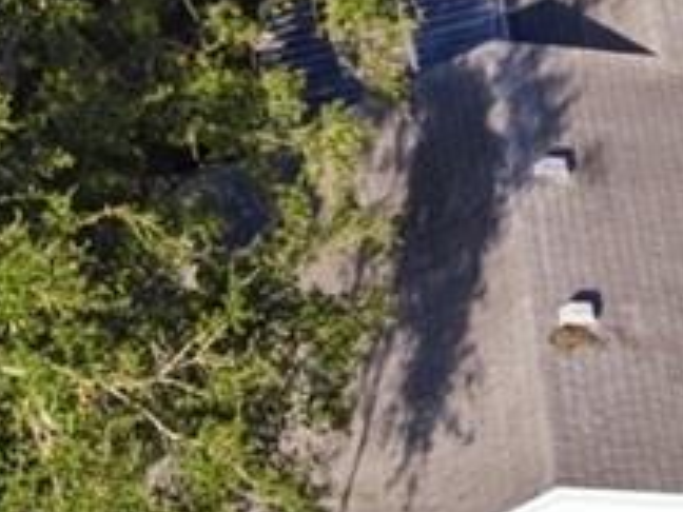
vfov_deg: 8.1
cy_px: -414
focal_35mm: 178
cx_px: 1647
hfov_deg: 9.8
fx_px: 3512
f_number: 1.7
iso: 100
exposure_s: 1/40
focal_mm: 6.7
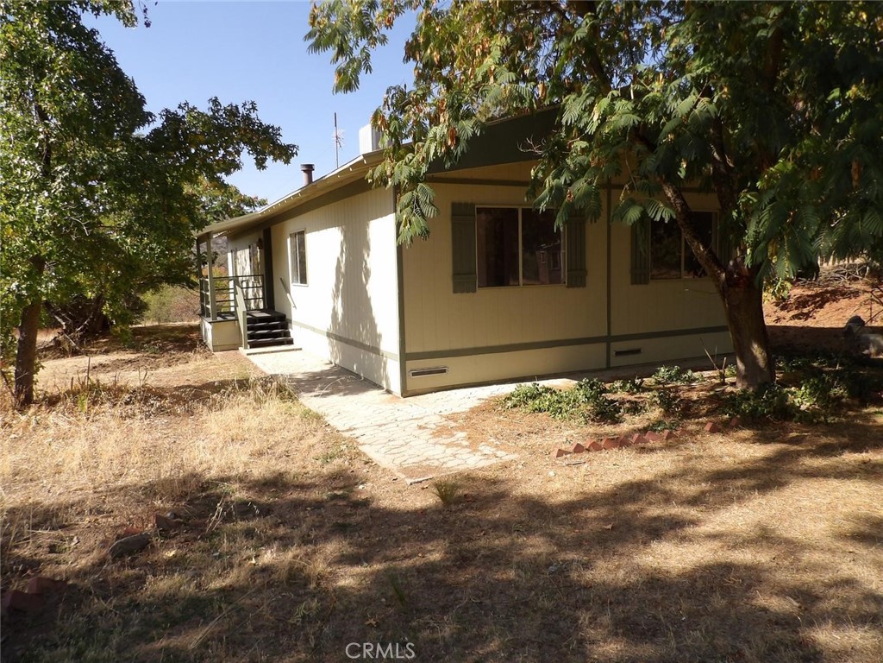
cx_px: 442
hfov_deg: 71.6
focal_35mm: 24
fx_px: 612
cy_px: 332
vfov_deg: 56.8
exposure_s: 1/803
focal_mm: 4.3
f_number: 3.2
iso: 100
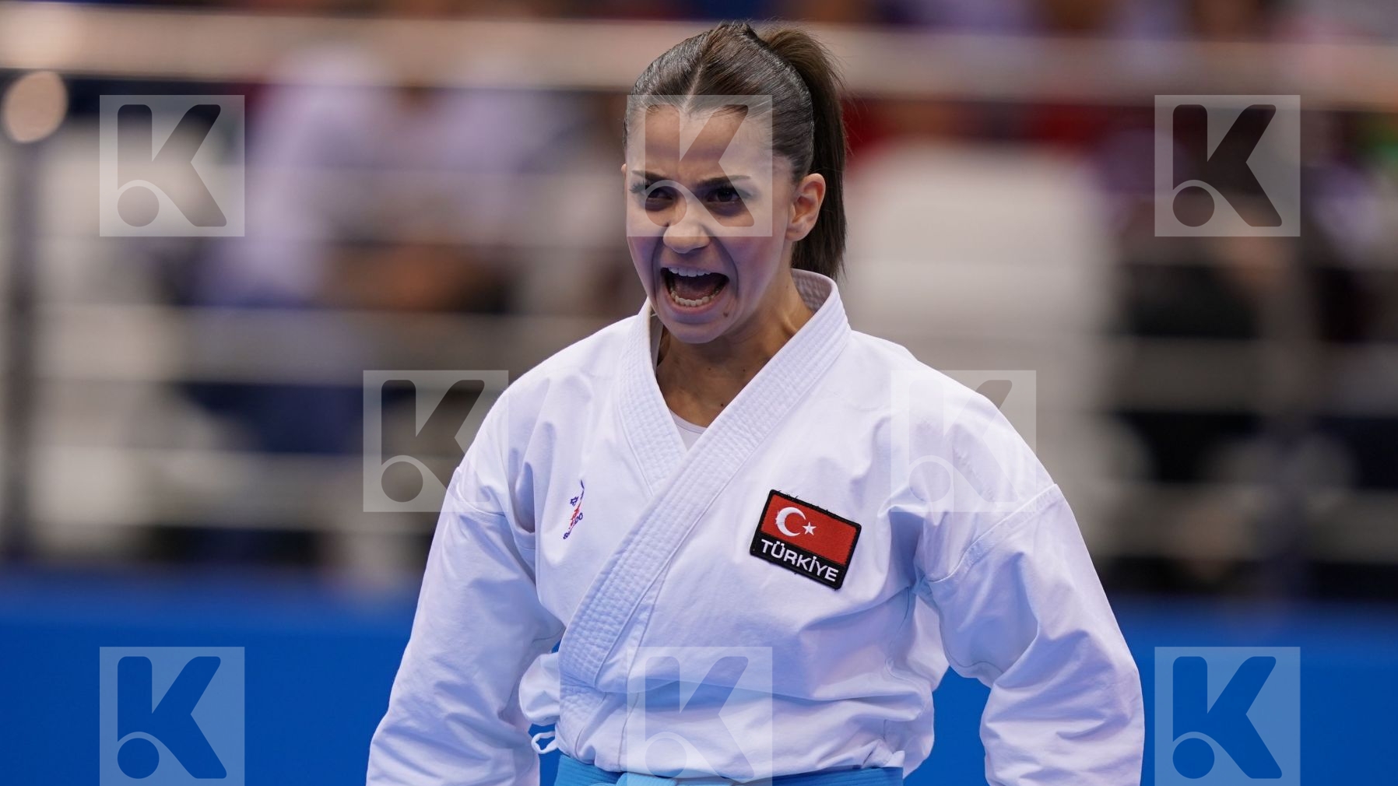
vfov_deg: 1.9
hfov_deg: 3.4
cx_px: 700
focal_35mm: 630
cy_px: 441
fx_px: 23352
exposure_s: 1/500
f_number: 2.8
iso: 500
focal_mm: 400
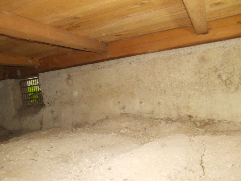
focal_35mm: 29
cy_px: 90
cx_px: 120
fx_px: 202
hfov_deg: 61.7
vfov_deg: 48.2
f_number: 3.3
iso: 200
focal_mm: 4.1
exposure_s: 1/25
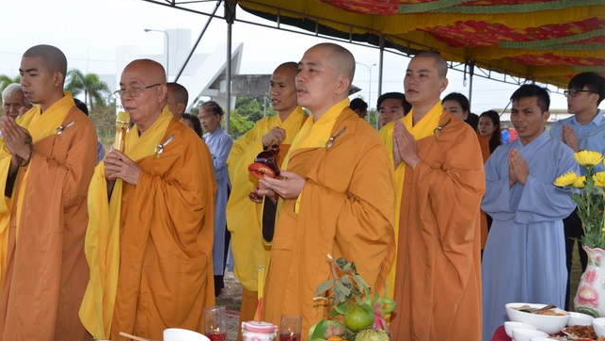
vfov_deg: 21.6
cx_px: 300
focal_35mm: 56
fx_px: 891
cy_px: 166
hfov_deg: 37.5
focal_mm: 35
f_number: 10
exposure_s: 1/250
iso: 640
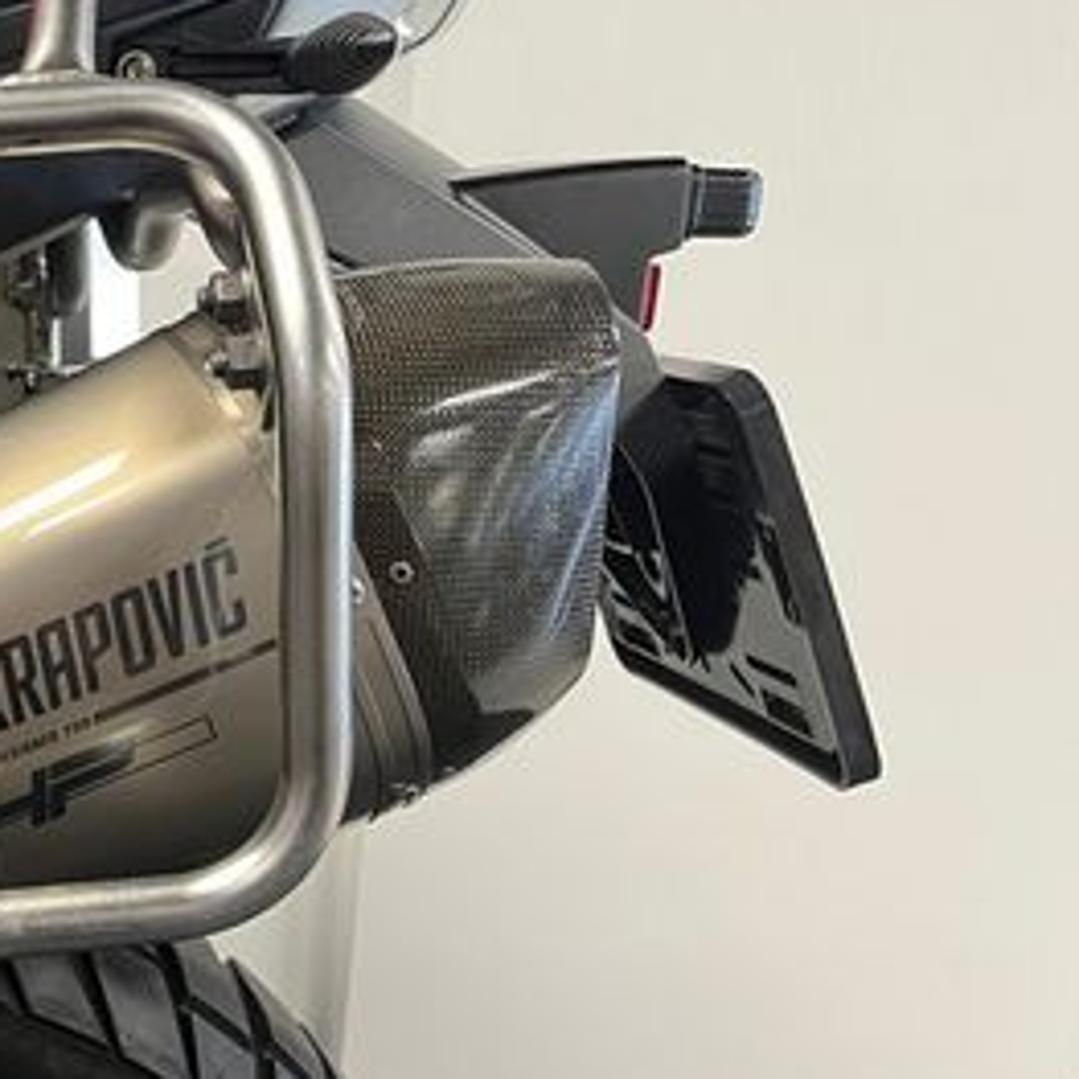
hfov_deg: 27.0
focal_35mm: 56
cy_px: 738
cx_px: -222
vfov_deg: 30.3
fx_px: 1975
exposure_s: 1/50
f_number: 1.6
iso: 200
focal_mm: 5.1
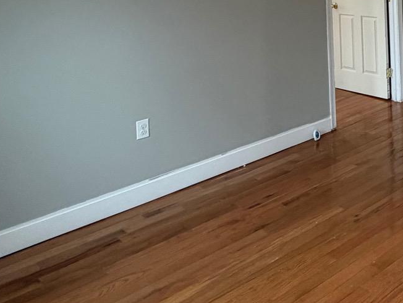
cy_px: -45
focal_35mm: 44
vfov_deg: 29.1
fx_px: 512
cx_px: 456
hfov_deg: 35.8
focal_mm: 2.22
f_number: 2.2
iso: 250
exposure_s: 1/60
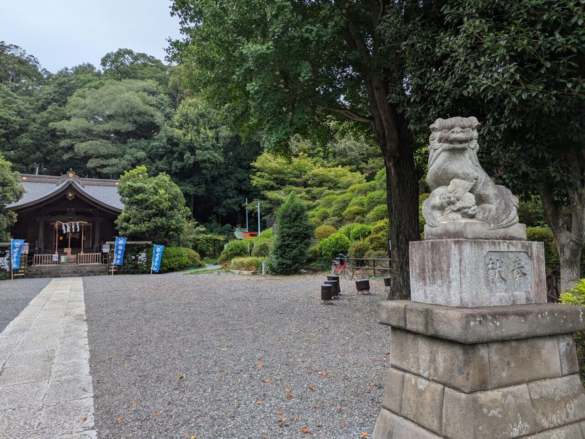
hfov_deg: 71.6
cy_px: 220
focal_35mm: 24
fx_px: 406
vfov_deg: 56.8
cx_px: 292
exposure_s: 1/891
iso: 26
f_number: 1.85
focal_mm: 6.81
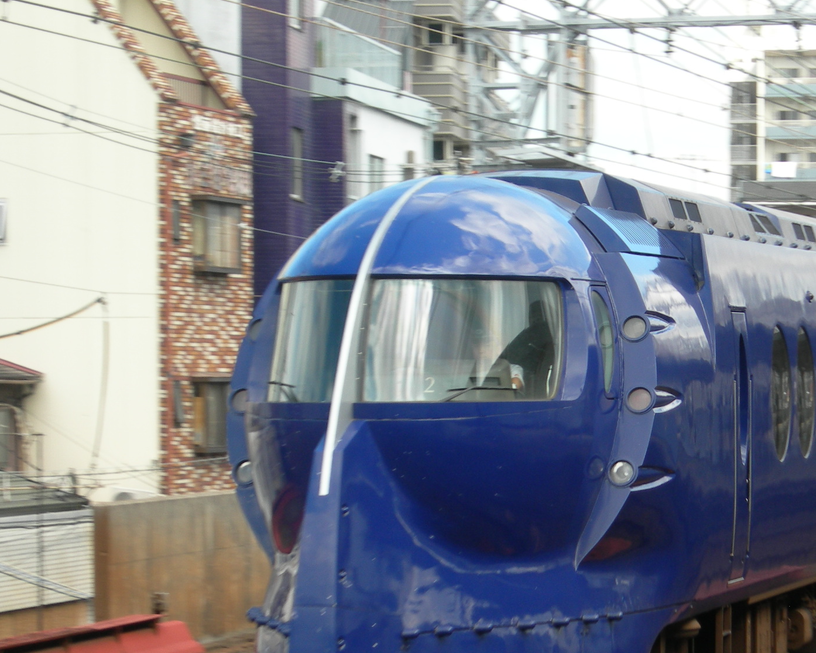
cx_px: 569
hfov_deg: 11.9
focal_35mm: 162
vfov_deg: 9.5
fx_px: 3913
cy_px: 447
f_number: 4.9
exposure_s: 1/120
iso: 50
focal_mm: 23.4
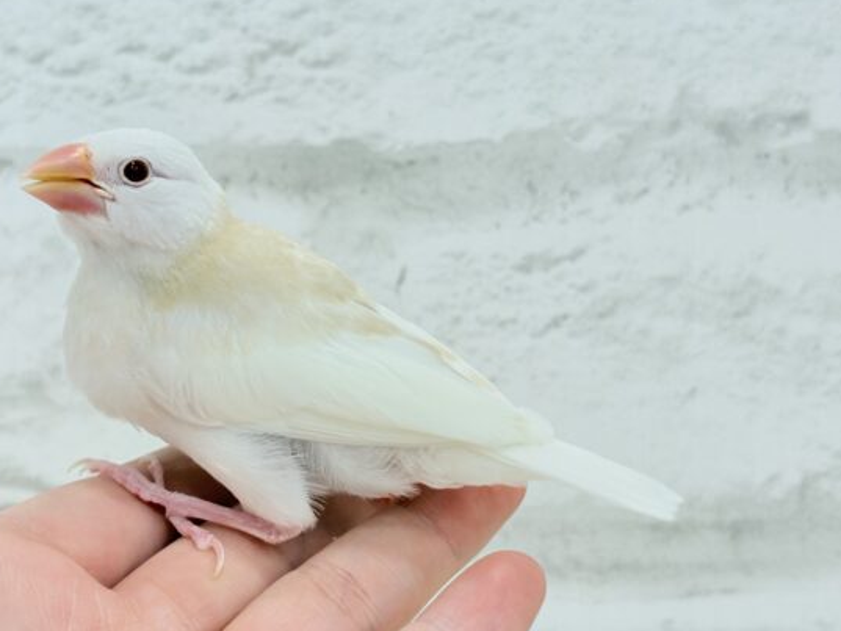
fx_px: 1507
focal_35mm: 62
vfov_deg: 23.7
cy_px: 305
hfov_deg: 31.2
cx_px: 376
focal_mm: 5.96
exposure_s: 1/50
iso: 32
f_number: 1.6
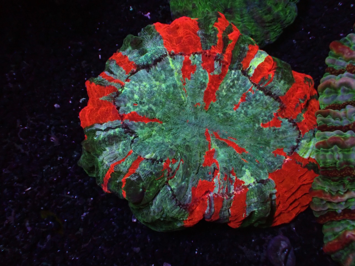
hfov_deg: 42.9
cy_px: 133
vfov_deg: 32.9
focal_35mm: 44
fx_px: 451
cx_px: 178
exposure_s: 1/160
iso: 800
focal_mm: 7.84
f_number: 2.9
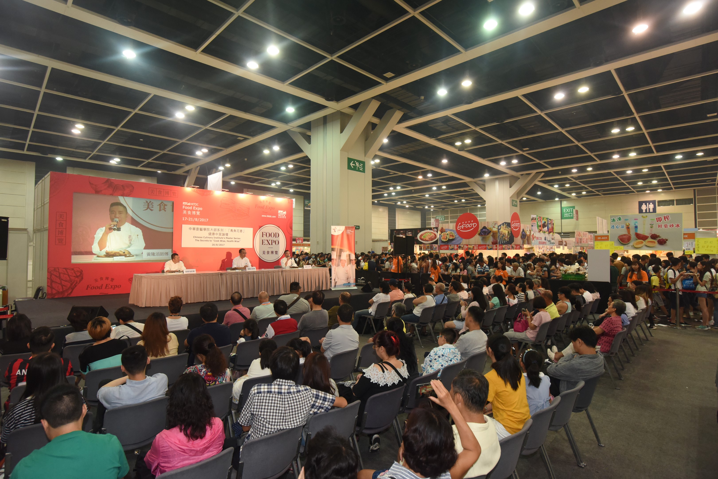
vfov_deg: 67.4
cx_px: 359
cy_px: 240
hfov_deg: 90.0
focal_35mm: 18
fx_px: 359
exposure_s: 1/80
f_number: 5.6
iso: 2000
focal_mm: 18
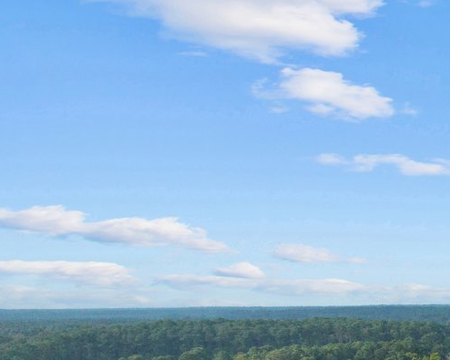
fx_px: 1292
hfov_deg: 15.7
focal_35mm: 97
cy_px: 610
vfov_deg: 14.3
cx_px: 901
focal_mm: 12.29
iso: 100
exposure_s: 1/500
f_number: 5.6
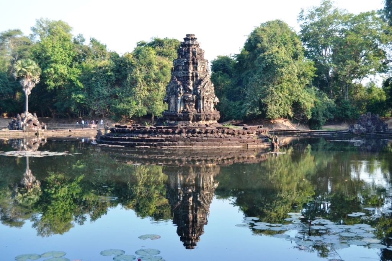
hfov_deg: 46.4
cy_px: 130
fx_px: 457
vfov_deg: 31.9
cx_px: 196
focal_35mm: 42
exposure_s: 1/125
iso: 110
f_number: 5.6
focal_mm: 28
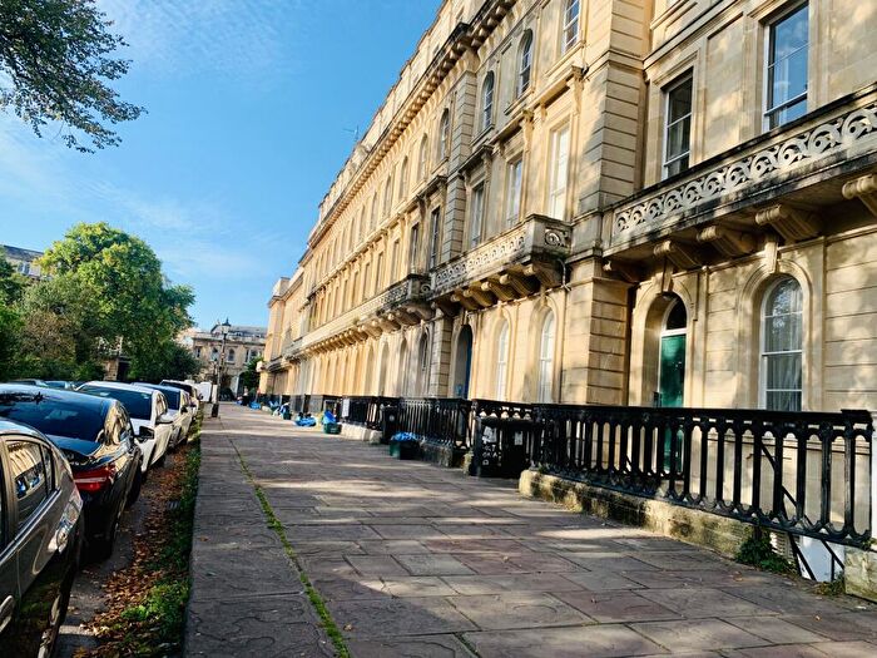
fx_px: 659
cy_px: 329
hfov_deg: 67.3
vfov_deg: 53.1
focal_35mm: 26
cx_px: 438
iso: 25
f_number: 1.8
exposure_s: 1/1076
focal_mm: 4.25
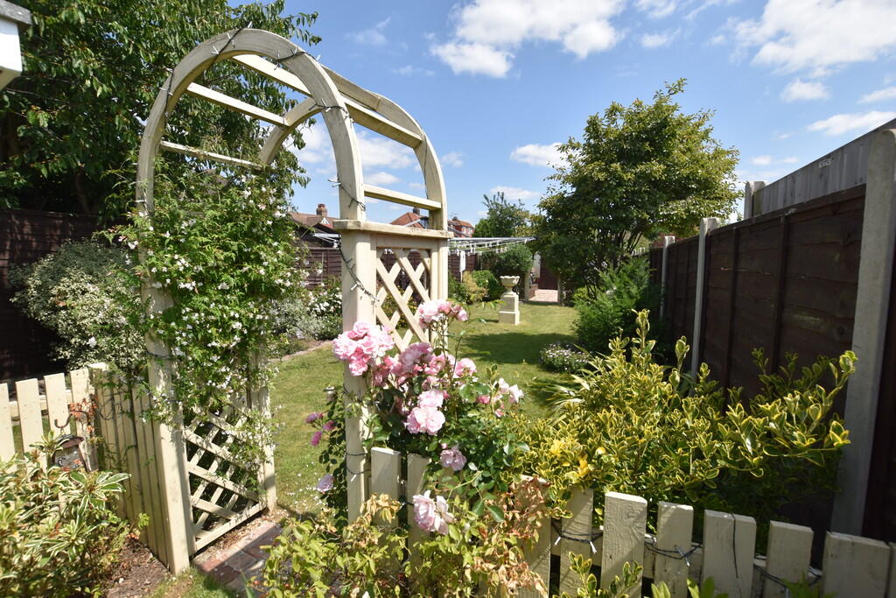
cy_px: 299
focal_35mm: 15
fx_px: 373
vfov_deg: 77.3
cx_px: 448
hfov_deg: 100.4
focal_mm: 10
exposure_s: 1/200
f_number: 8
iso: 100
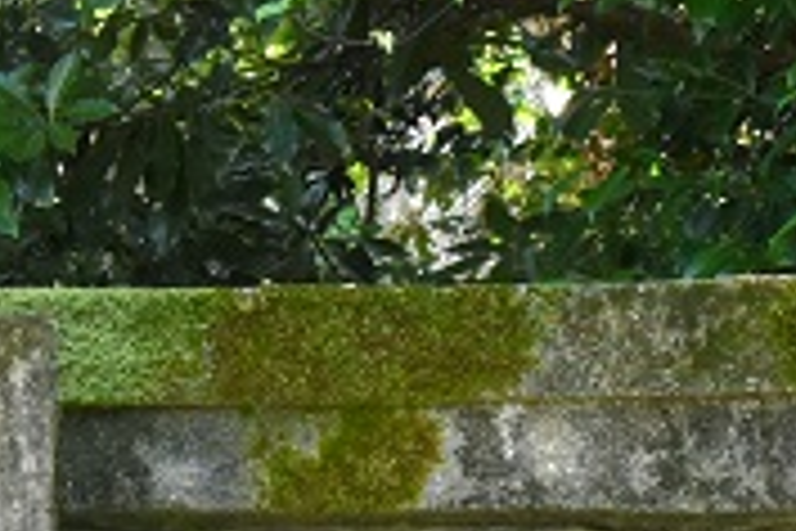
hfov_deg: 7.2
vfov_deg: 4.8
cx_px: -13
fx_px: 6257
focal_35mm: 283
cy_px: 979
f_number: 13
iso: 2500
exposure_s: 1/125
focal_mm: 50
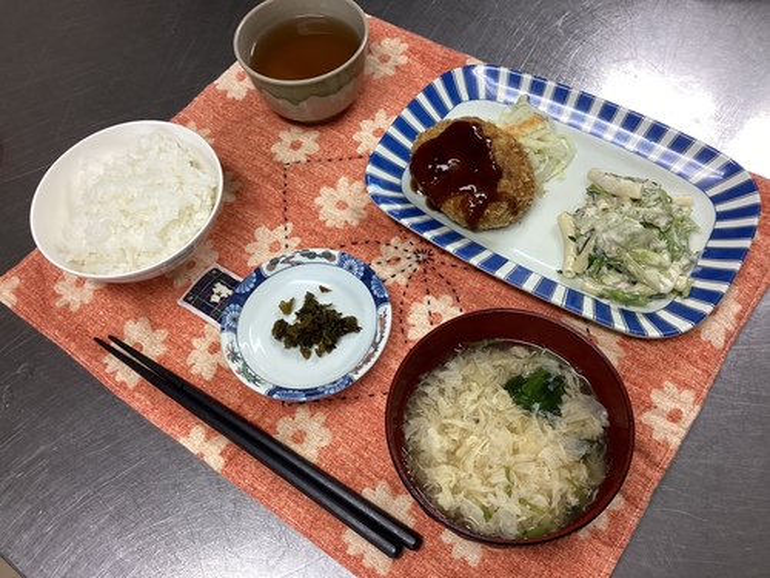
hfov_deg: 58.4
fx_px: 690
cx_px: 385
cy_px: 289
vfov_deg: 45.4
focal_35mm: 31
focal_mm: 3.3
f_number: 2.4
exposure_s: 1/60
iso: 80
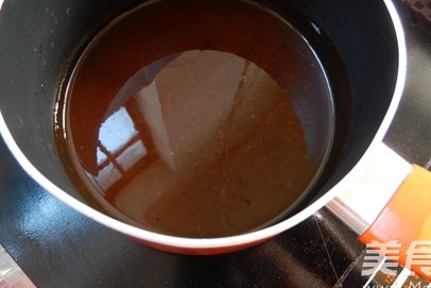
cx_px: 240
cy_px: 117
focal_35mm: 32
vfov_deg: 41.0
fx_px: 383
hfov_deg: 58.6
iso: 400
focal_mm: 4.5
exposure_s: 1/25
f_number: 3.4
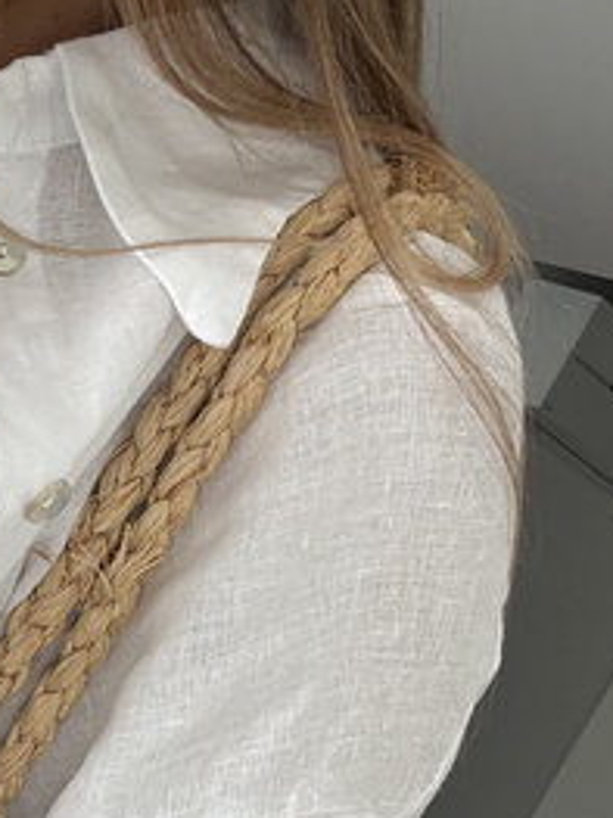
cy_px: 877
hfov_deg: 17.4
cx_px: -170
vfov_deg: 23.1
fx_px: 1890
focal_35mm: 80
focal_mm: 2.69
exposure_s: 1/221
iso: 25
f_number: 1.9
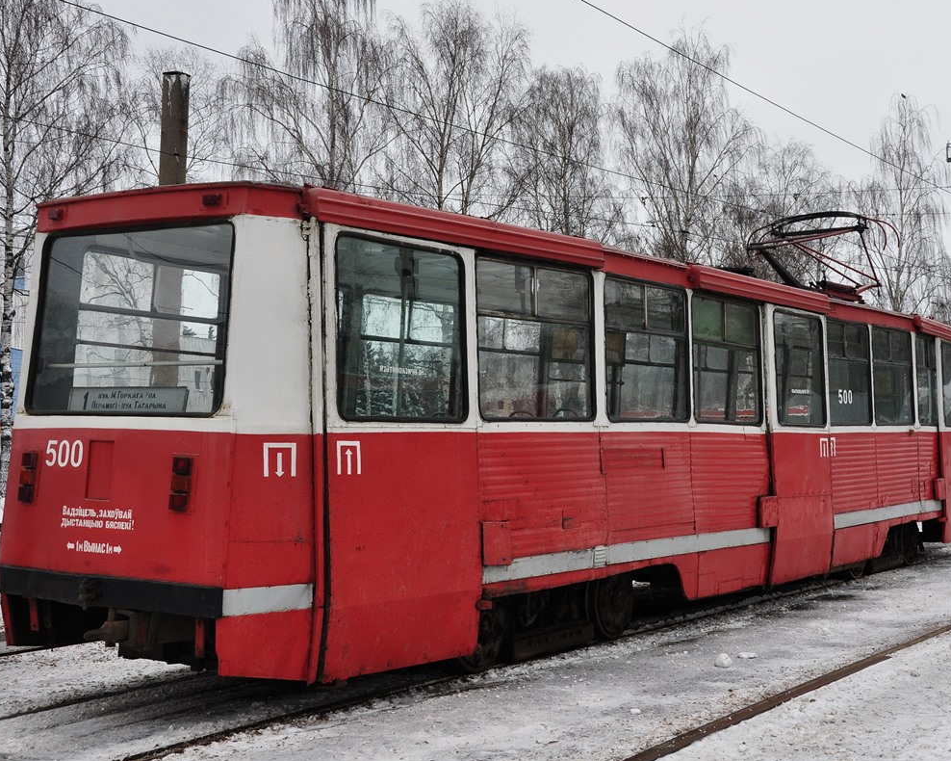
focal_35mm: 41
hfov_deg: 44.8
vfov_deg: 36.5
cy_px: 380
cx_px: 507
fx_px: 1154
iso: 400
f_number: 9
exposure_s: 1/125
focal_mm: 24
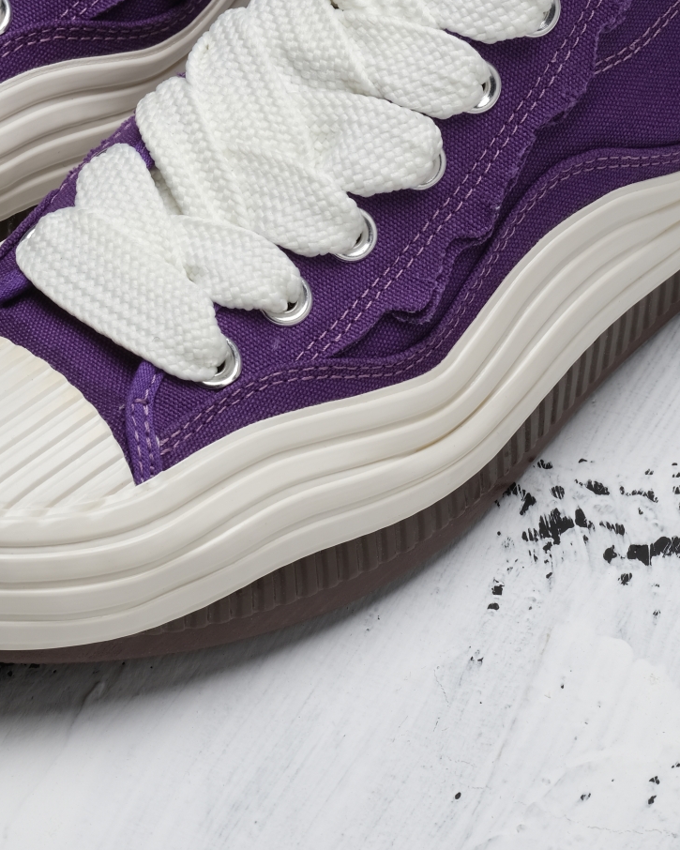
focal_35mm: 273
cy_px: 51
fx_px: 6867
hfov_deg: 5.7
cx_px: 277
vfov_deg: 7.1
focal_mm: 120
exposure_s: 1/100
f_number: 16
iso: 160
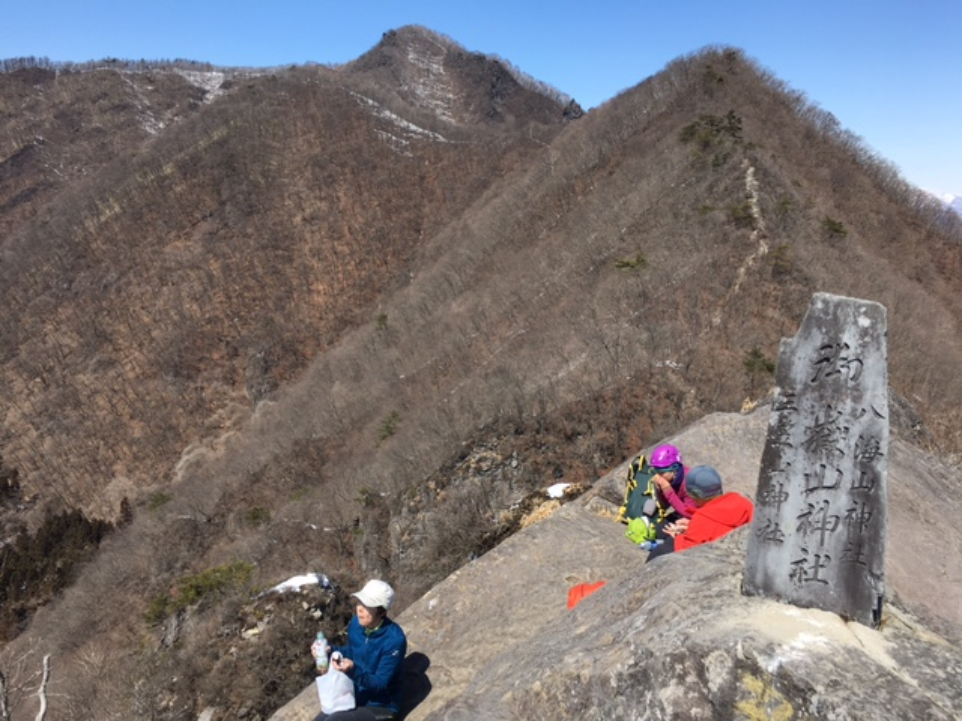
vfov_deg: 48.2
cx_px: 481
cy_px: 360
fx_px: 806
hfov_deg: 61.7
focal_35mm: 29
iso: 25
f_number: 2.2
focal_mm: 4.15
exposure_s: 1/1282
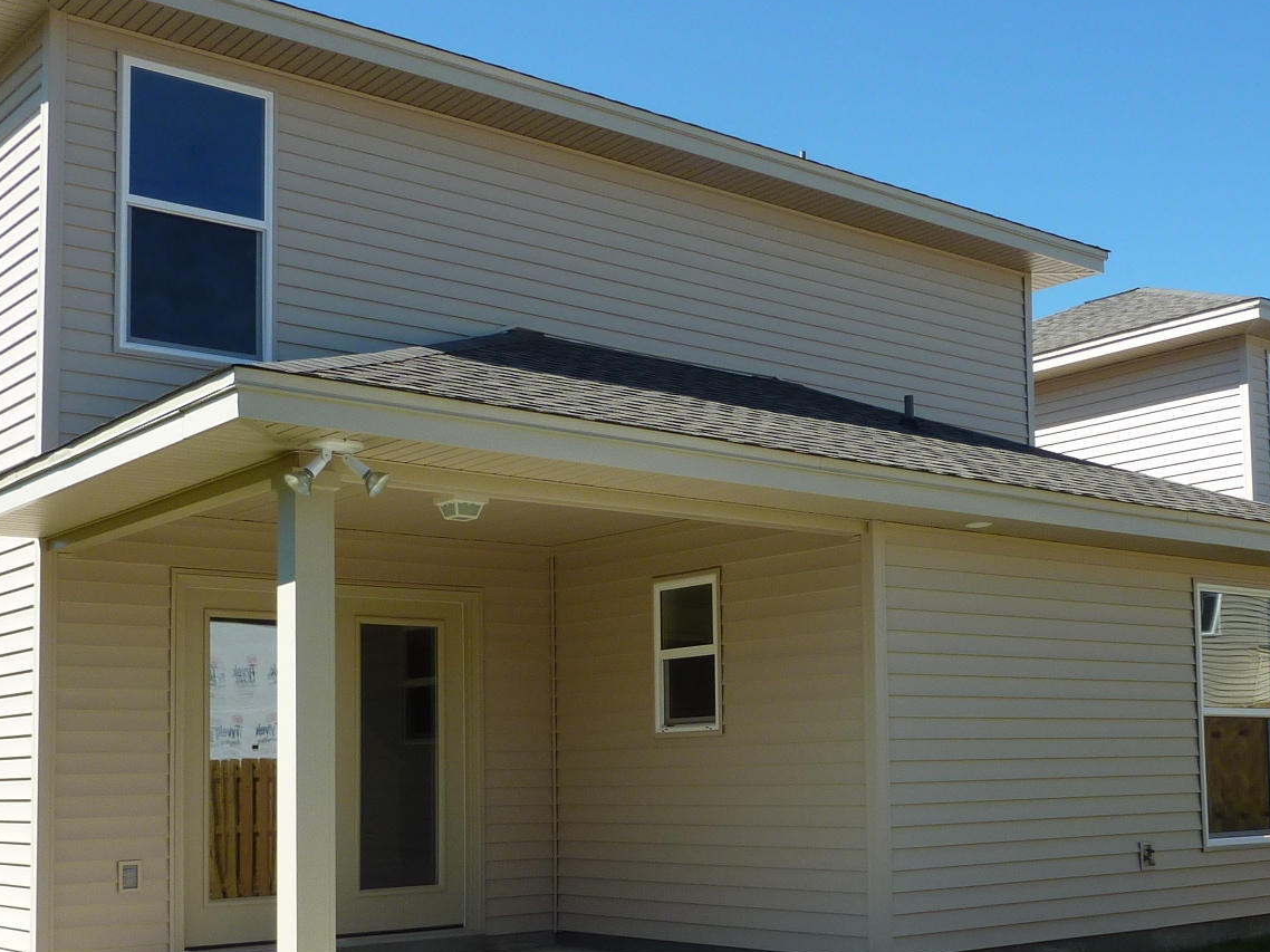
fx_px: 1651
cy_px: 654
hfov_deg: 41.8
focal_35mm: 45
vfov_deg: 31.8
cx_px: 780
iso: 80
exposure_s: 1/500
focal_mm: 4.1
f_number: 4
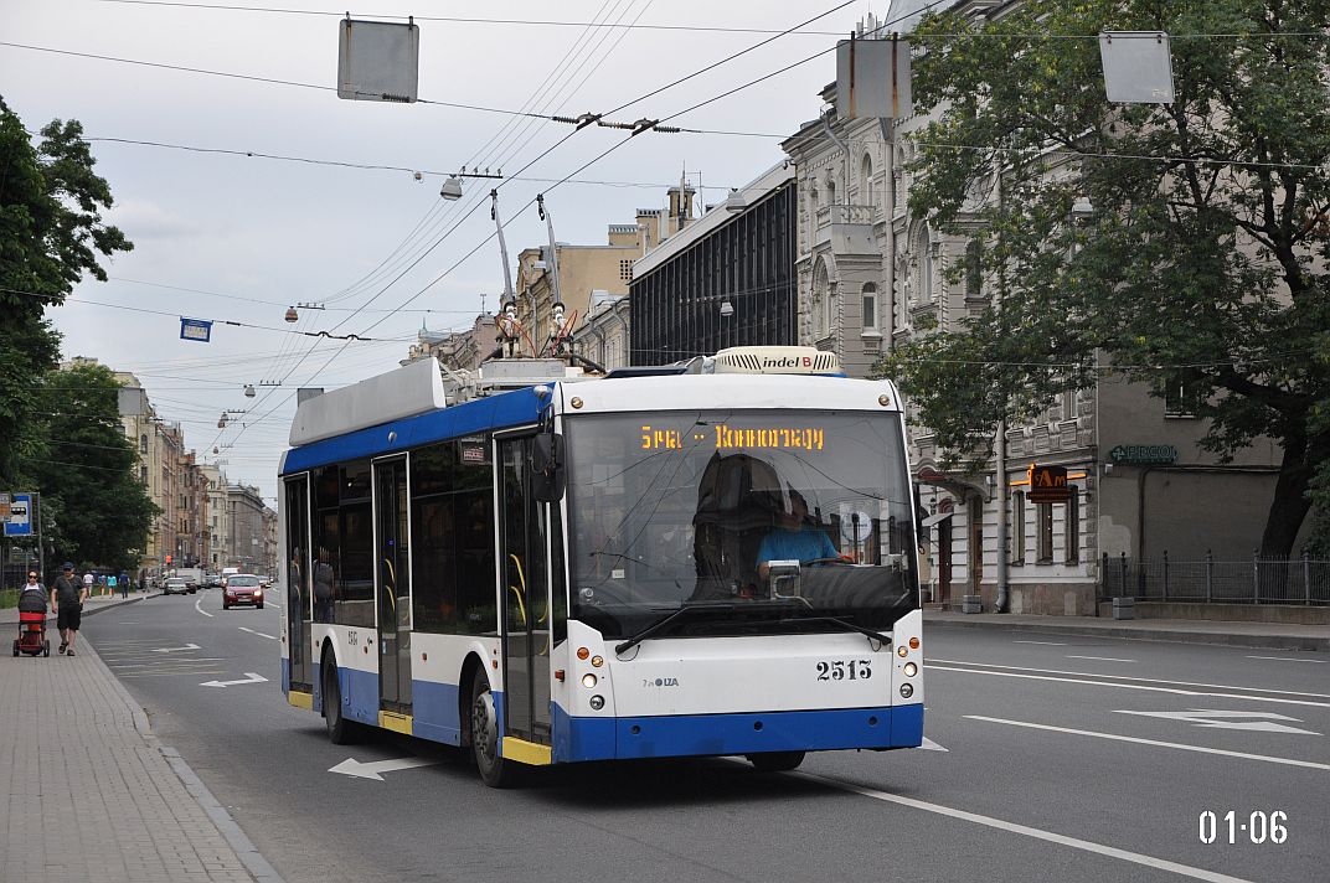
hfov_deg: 27.0
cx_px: 665
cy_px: 442
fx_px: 2767
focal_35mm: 75
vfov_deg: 18.1
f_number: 5
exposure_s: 1/1000
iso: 500
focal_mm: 50
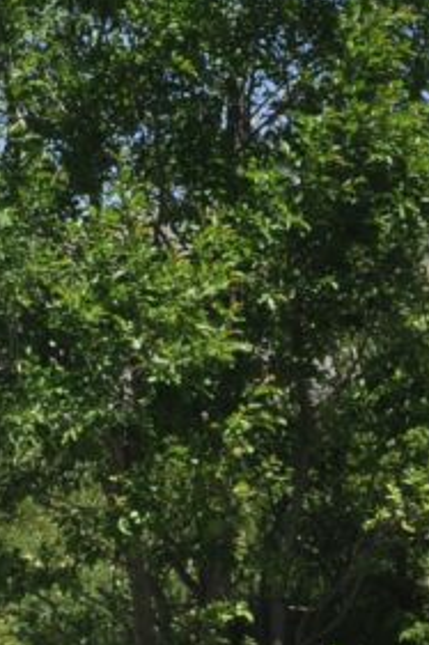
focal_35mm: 194
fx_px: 3472
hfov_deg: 6.8
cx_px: -526
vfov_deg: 10.4
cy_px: 838
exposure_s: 1/125
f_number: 16
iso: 200
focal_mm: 28
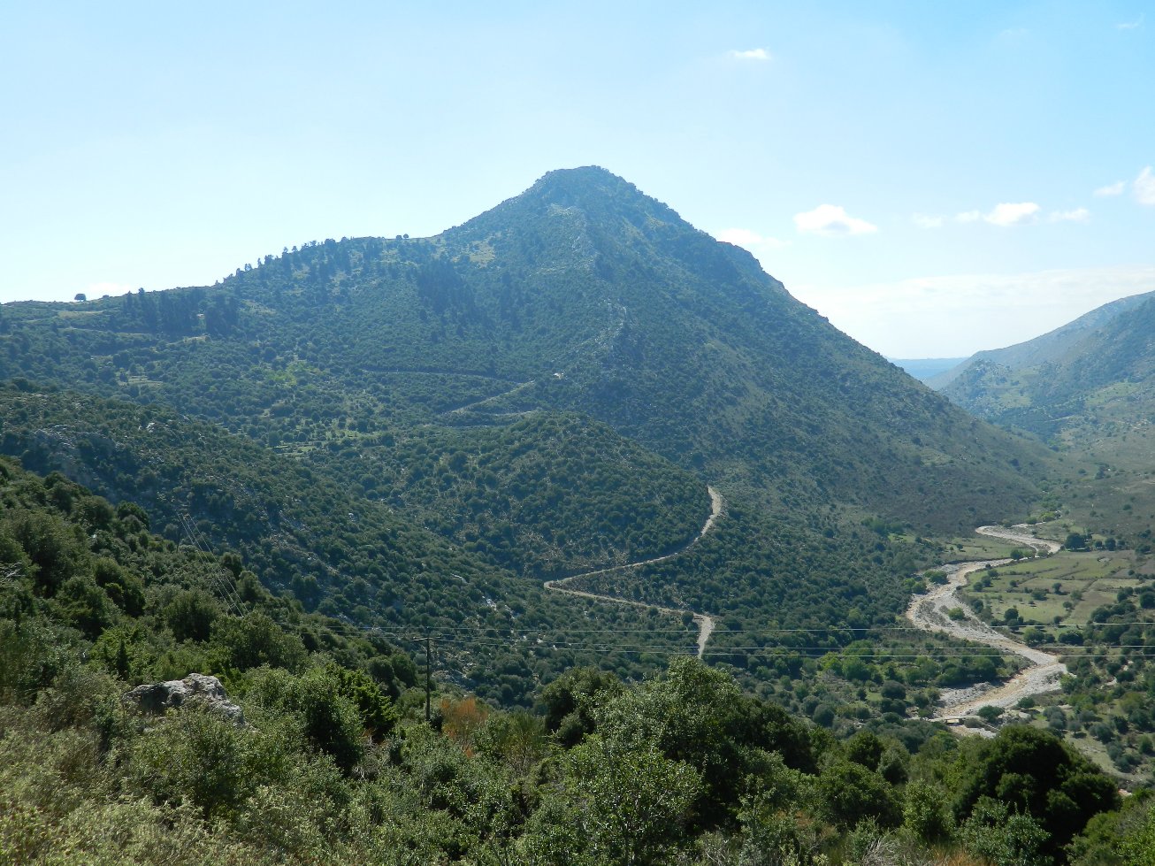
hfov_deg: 52.6
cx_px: 578
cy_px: 433
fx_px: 1168
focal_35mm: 35
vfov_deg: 40.7
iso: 80
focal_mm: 6.2
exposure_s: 1/800
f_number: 3.3
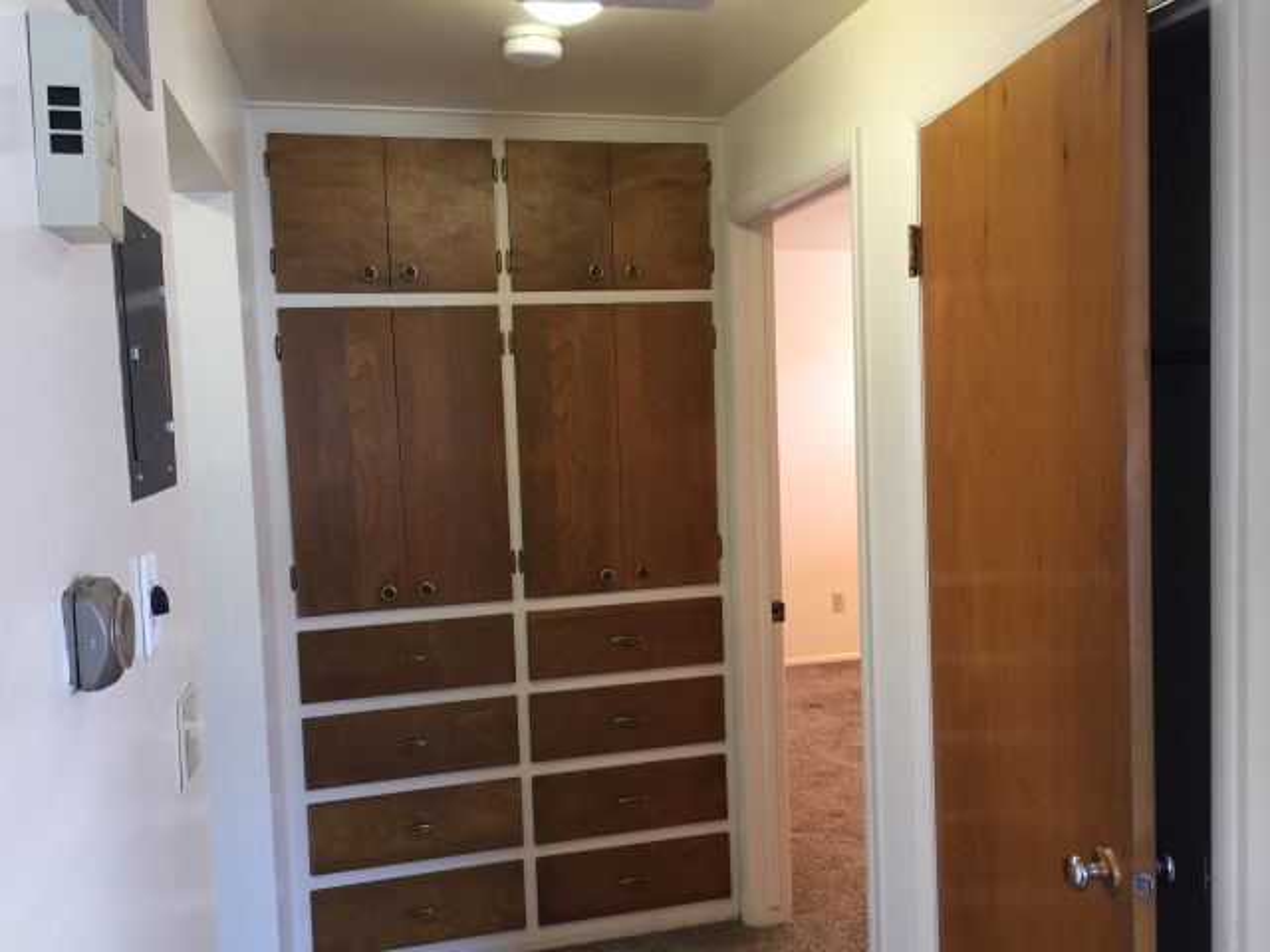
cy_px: 476
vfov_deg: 48.2
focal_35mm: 29
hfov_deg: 61.7
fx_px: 1064
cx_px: 635
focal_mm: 4.15
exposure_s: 1/30
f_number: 2.2
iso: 100
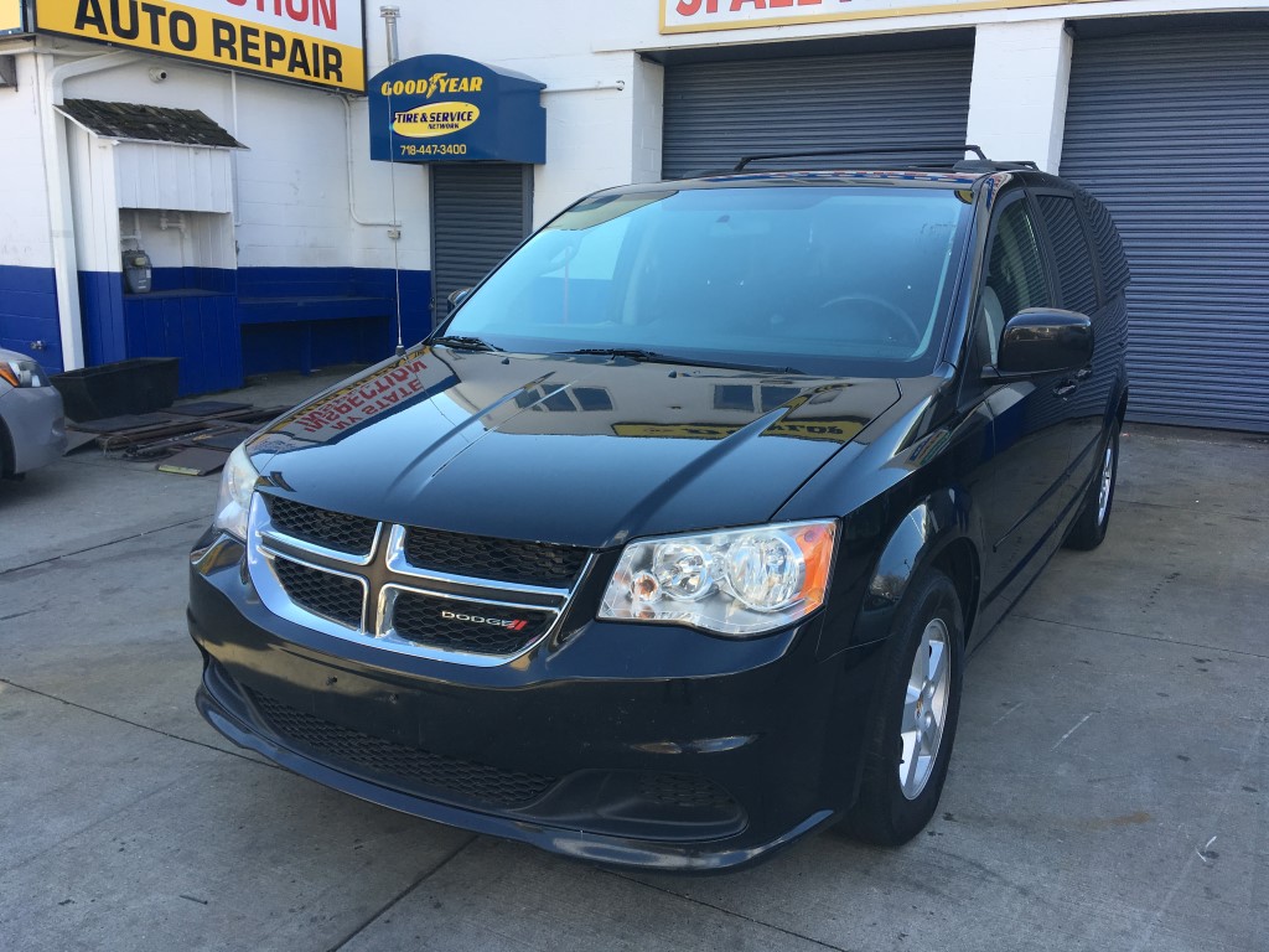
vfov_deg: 48.2
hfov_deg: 61.7
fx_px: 1063
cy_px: 476
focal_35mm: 29
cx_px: 634
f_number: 2.2
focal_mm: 4.15
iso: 25
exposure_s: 1/311
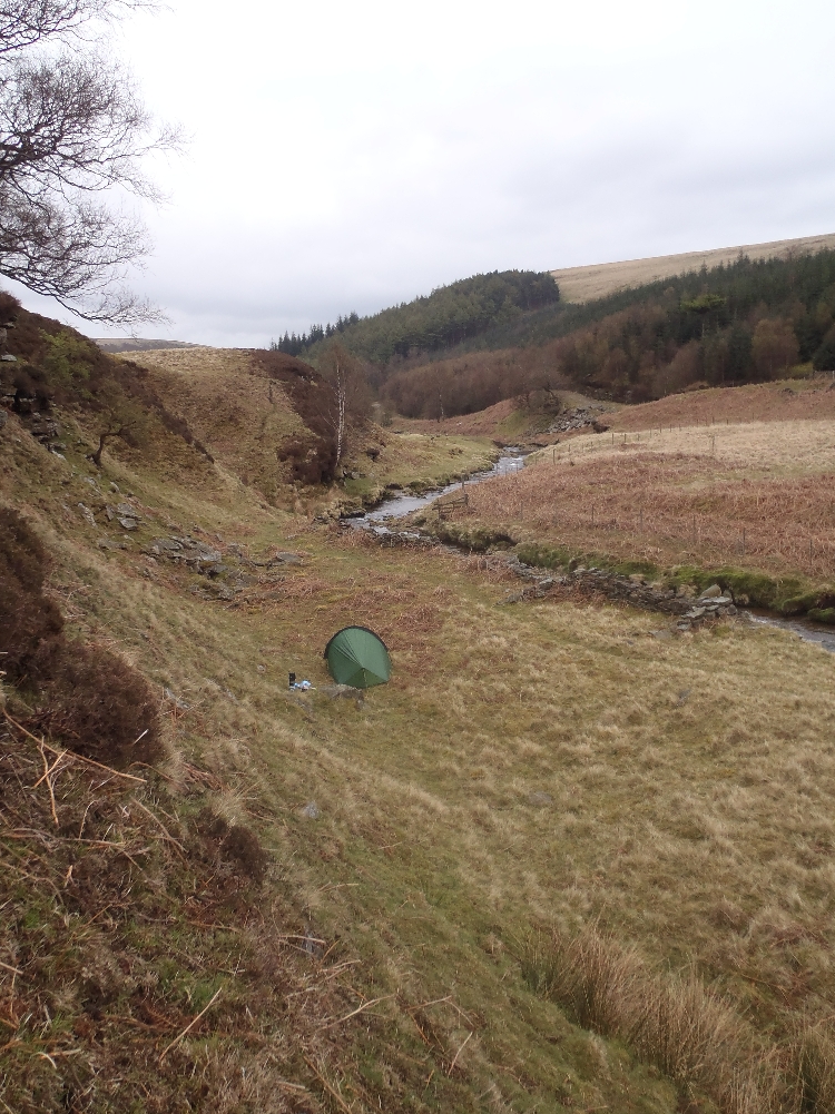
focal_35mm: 30
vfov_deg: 59.9
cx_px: 393
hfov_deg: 46.7
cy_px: 523
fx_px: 965
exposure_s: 1/30
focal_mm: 5
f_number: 3.5
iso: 100
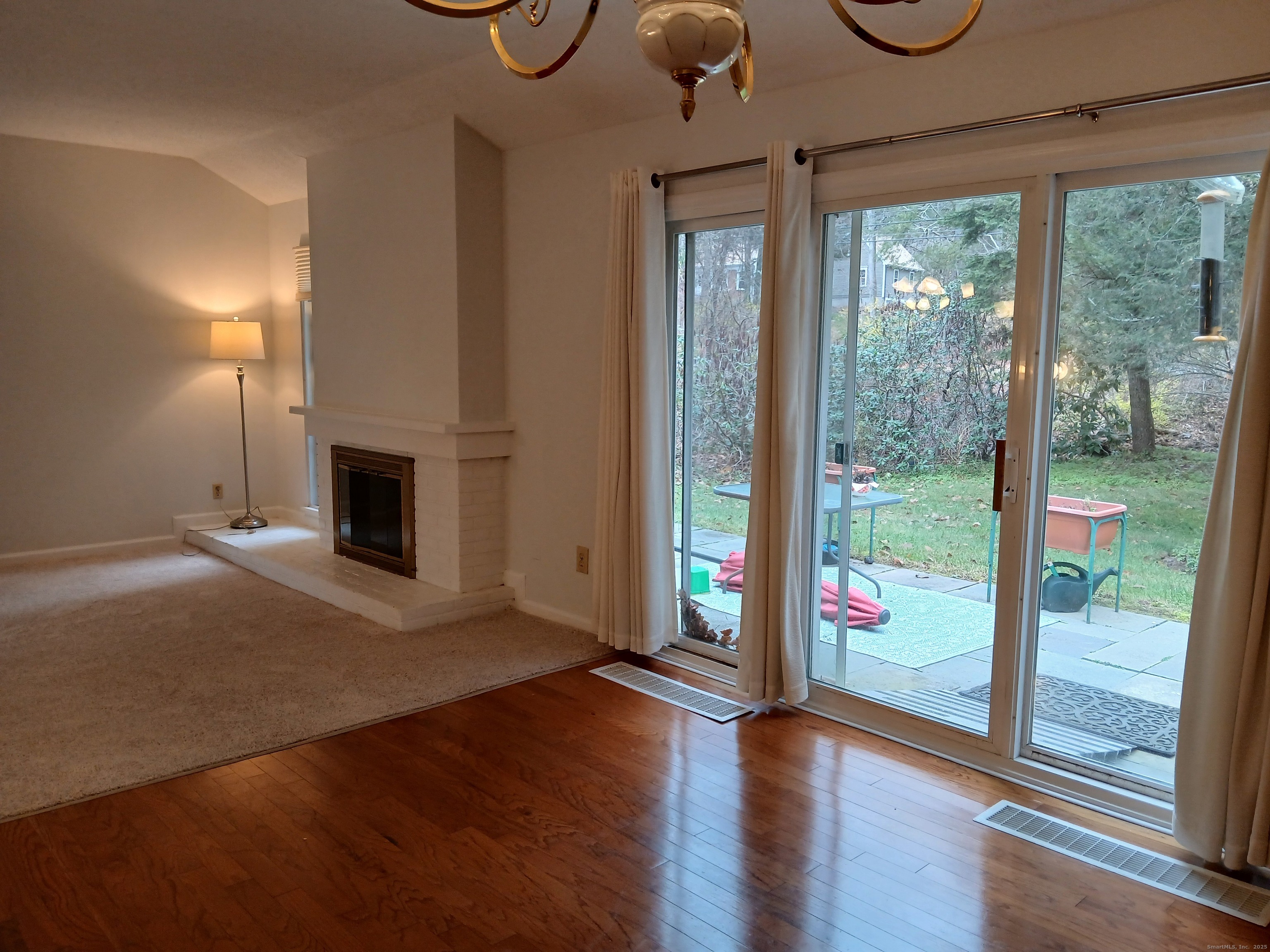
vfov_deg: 53.1
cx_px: 635
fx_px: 954
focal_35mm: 26
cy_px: 476
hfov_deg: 67.3
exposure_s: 1/60
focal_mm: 3.98
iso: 100
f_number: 1.8
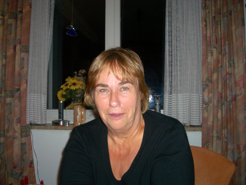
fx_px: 256
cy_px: 93
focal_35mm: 36
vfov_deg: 39.7
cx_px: 124
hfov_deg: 51.4
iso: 100
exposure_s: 1/60
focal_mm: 5.8
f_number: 2.6
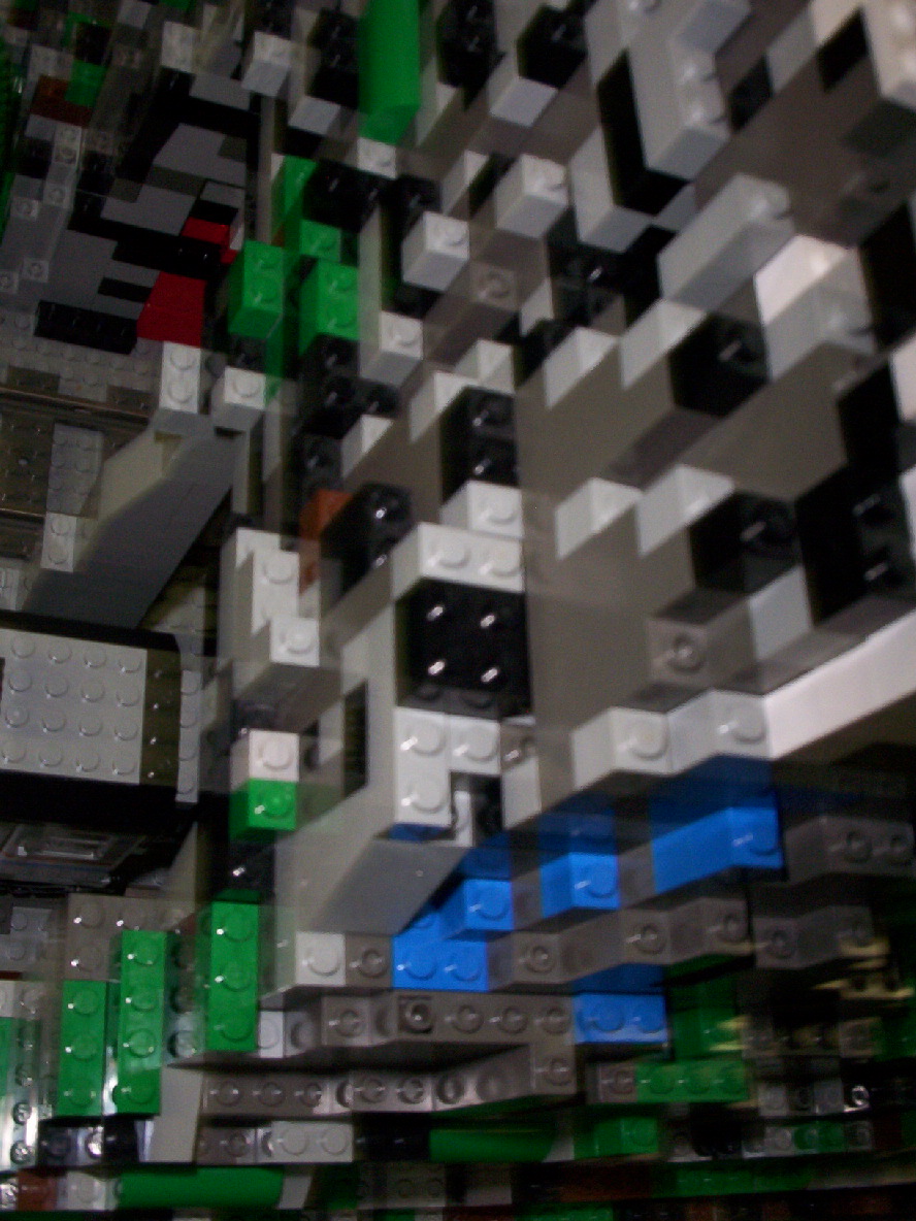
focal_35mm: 39
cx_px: 458
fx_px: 1376
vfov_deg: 47.9
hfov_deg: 36.8
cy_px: 610
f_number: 4.5
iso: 140
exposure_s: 1/30
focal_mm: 6
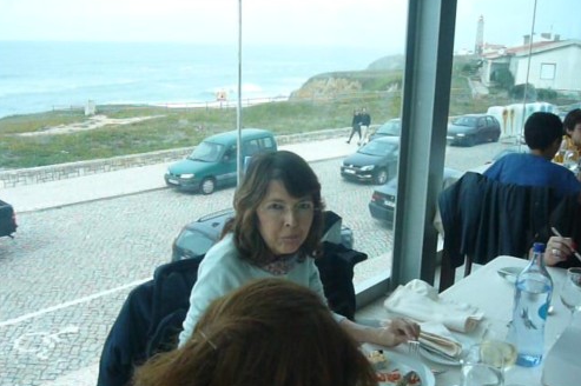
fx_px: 613
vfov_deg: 35.0
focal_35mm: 38
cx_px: 292
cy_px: 205
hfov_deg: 50.7
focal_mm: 6
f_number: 8
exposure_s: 1/125
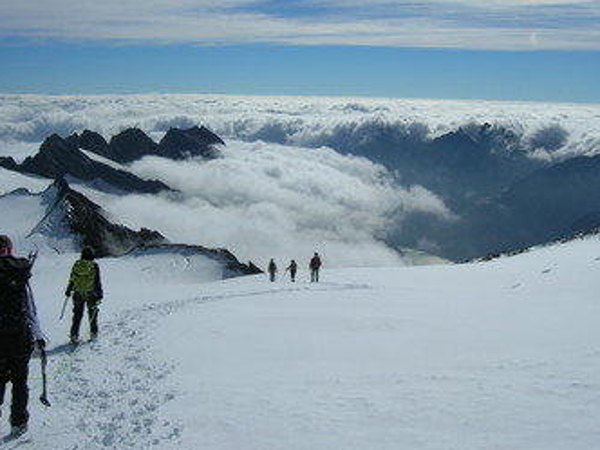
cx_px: 298
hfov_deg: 45.8
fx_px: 711
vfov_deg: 35.1
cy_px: 195
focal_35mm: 41
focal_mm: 5.7
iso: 50
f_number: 4.9
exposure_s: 1/2058
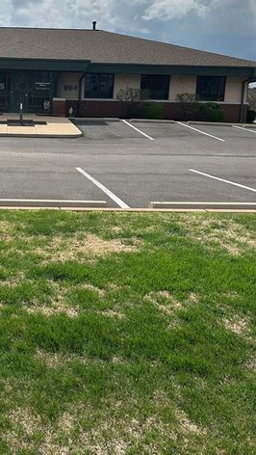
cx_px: 17
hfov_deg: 28.4
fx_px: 482
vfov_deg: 49.8
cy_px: 163
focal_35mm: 40
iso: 50
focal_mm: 5.7
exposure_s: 1/11364
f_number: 1.5
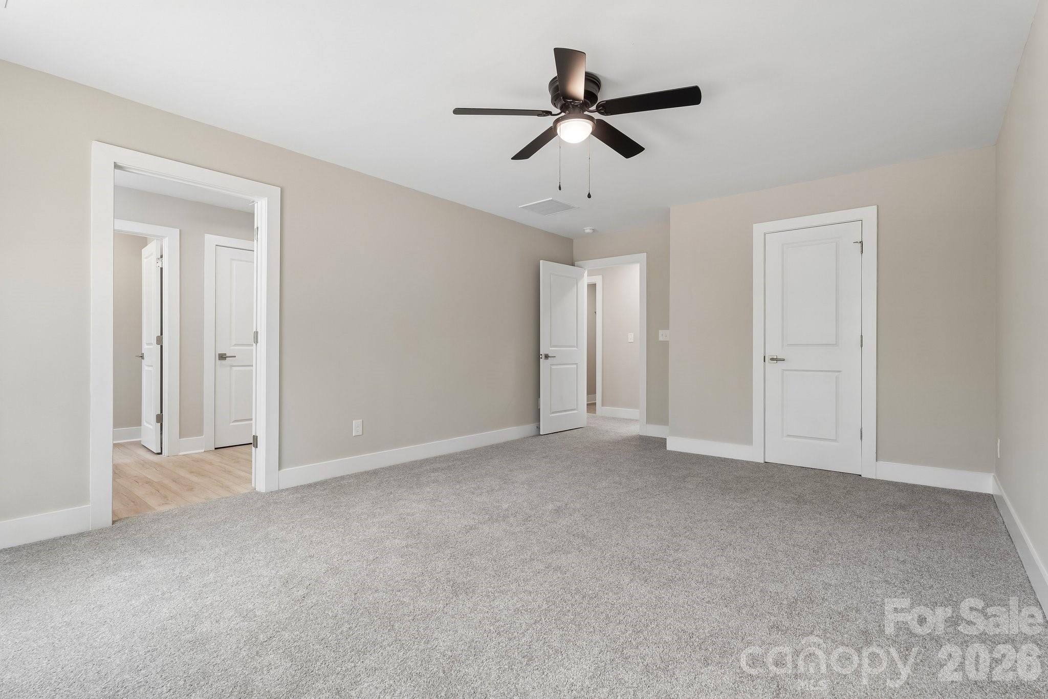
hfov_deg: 96.7
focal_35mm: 16
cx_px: 524
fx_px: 466
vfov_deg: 73.7
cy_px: 350
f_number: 8
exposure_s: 1/10
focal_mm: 16
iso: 400
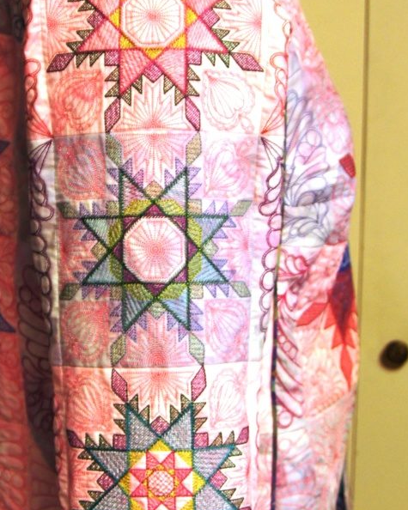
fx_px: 1163
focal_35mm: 77
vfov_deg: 24.7
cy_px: 276
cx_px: 117
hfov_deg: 19.8
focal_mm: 18
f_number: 3.5
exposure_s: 1/30
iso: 400
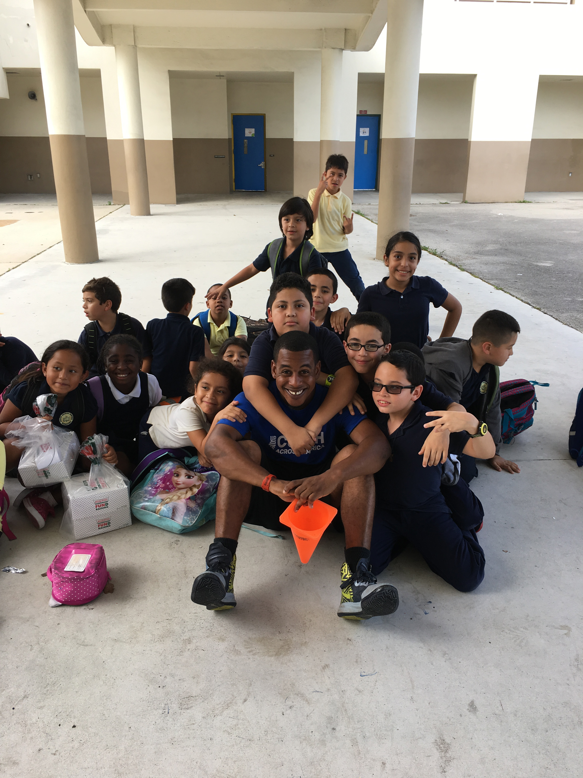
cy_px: 389
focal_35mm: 29
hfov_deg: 48.2
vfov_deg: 61.7
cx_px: 292
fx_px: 651
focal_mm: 4.15
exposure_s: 1/215
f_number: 2.2
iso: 25
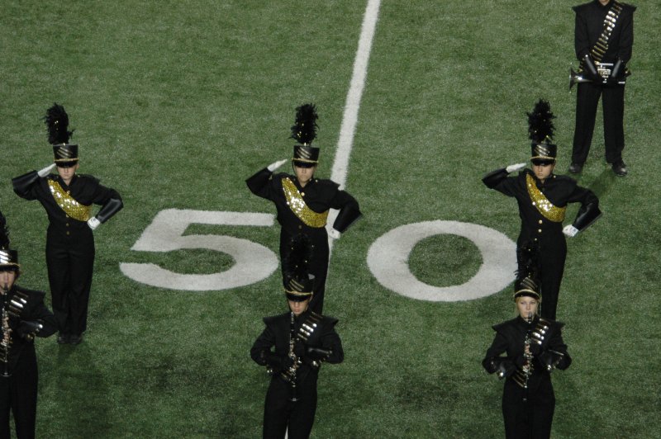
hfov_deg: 6.5
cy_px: 220
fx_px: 5779
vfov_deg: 4.4
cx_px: 330
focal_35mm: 315
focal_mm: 210
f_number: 5.6
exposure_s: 1/60
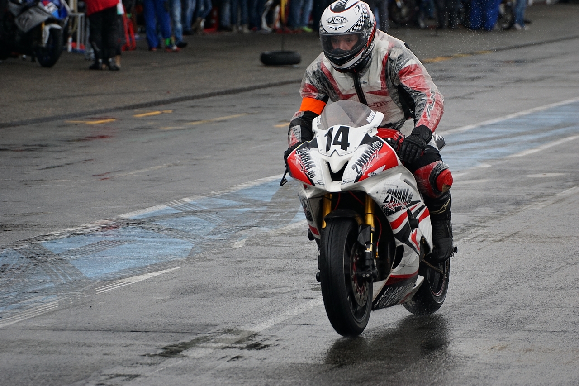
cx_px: 290
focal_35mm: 240
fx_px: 3859
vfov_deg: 5.7
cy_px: 193
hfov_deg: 8.6
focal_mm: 160
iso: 400
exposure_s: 1/640
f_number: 5.6
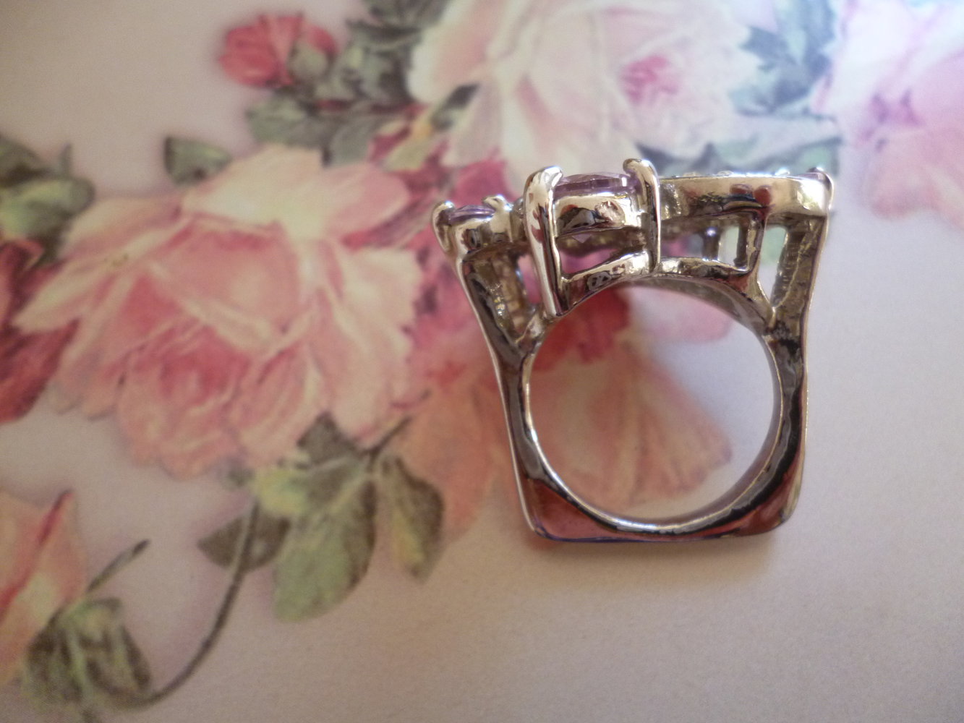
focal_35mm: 28
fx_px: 780
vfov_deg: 49.8
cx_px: 482
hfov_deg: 63.4
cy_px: 362
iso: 320
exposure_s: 1/60
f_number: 3.1
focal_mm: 5
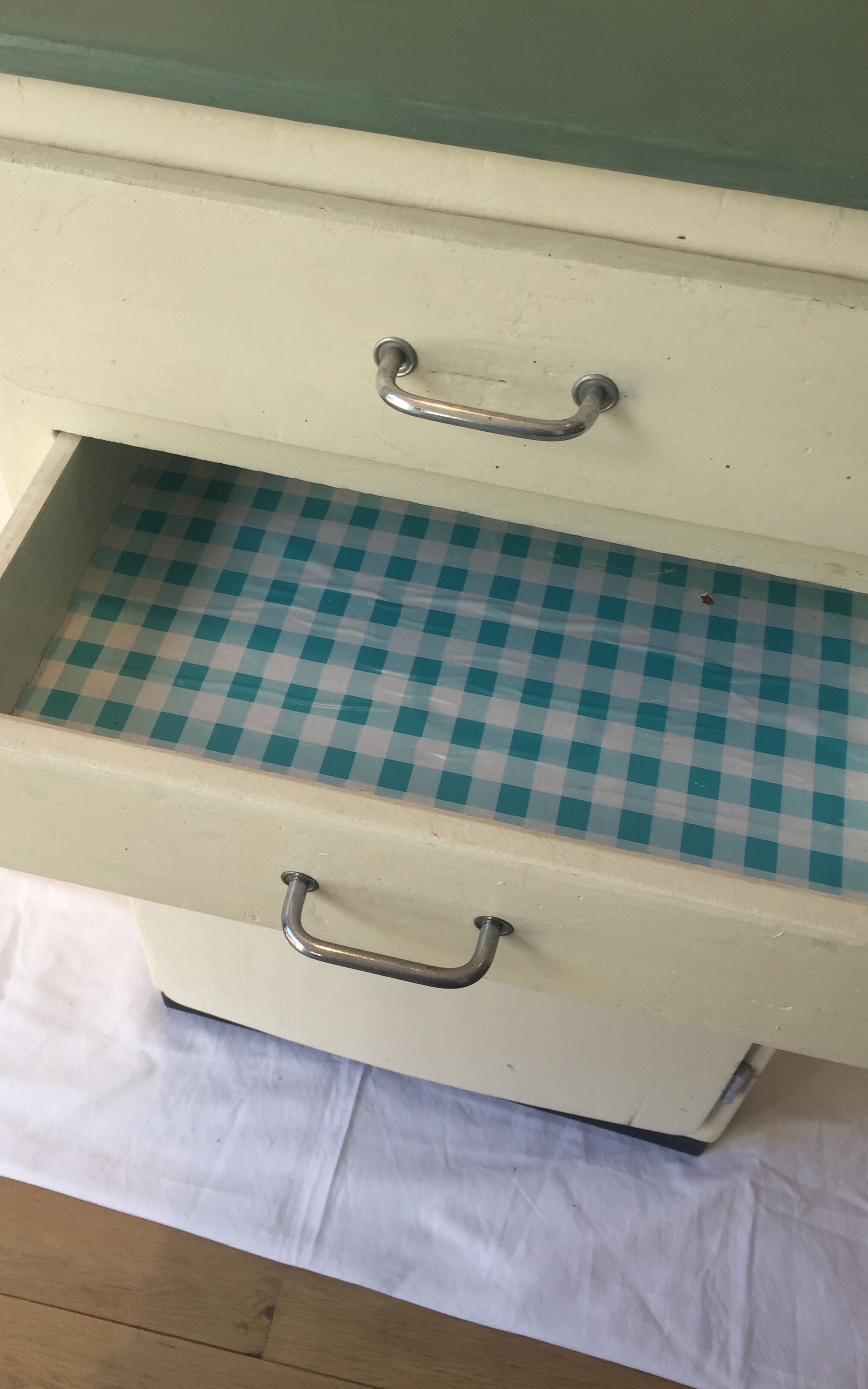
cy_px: 691
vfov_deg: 61.2
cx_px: 387
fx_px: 1173
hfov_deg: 40.5
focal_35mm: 31
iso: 32
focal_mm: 4.15
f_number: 2.2
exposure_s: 1/161
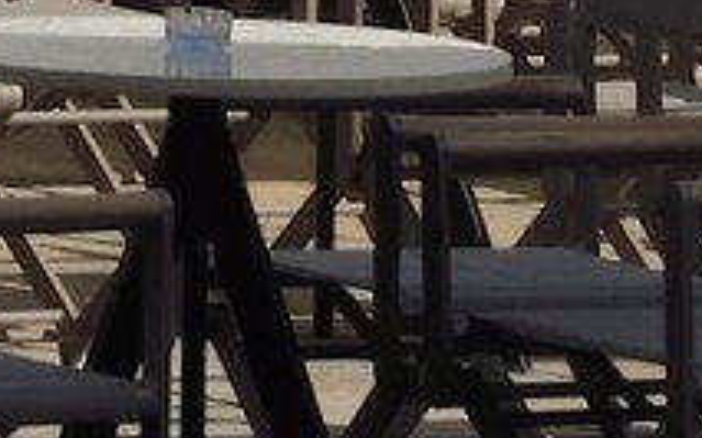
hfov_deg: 2.6
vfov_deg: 1.6
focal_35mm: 803
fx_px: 15359
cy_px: -3244
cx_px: -570
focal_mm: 70
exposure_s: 1/200
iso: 200
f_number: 22
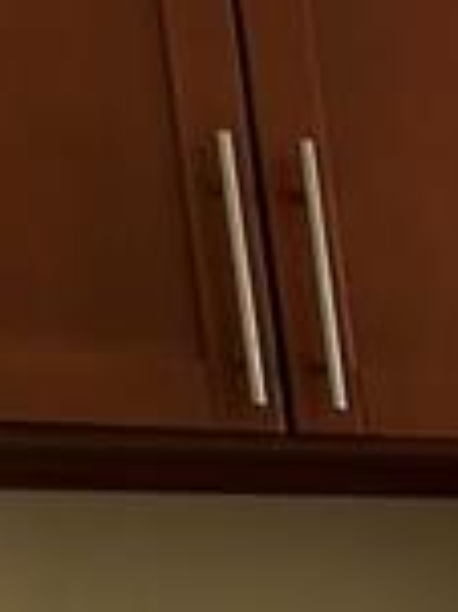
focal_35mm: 132
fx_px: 2332
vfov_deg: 12.9
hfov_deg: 10.0
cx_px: 1066
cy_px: 1260
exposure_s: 1/121
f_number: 1.5
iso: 125
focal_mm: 5.7
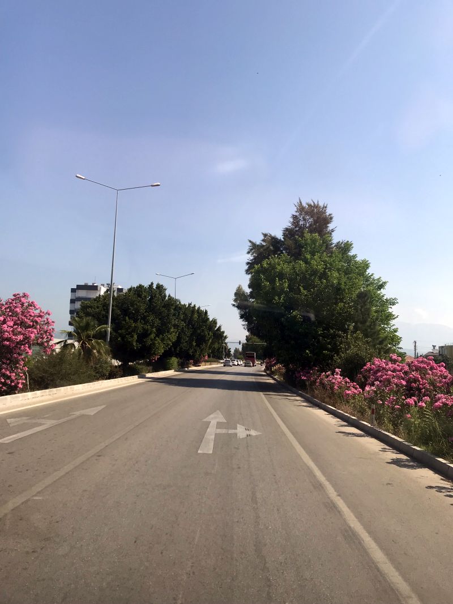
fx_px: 489
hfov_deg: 49.7
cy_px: 302
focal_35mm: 28
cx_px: 226
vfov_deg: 63.4
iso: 20
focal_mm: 3.99
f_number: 1.8
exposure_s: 1/2283
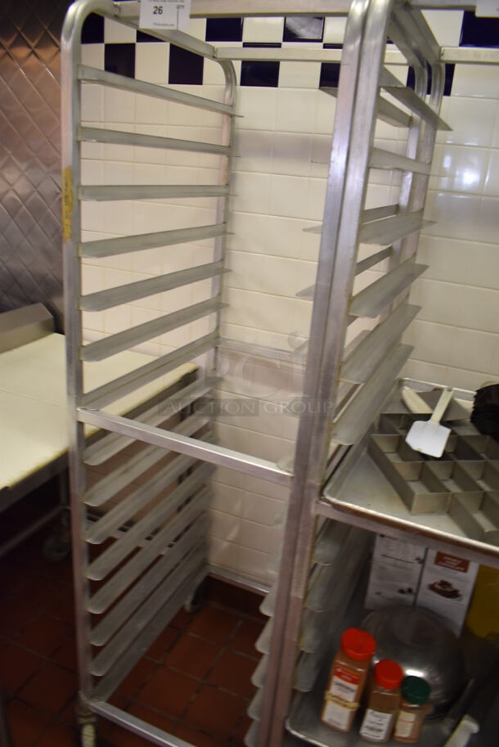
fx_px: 560
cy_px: 374
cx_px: 250
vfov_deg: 67.3
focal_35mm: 27
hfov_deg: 48.0
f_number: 3.5
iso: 1400
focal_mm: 18
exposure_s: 1/125
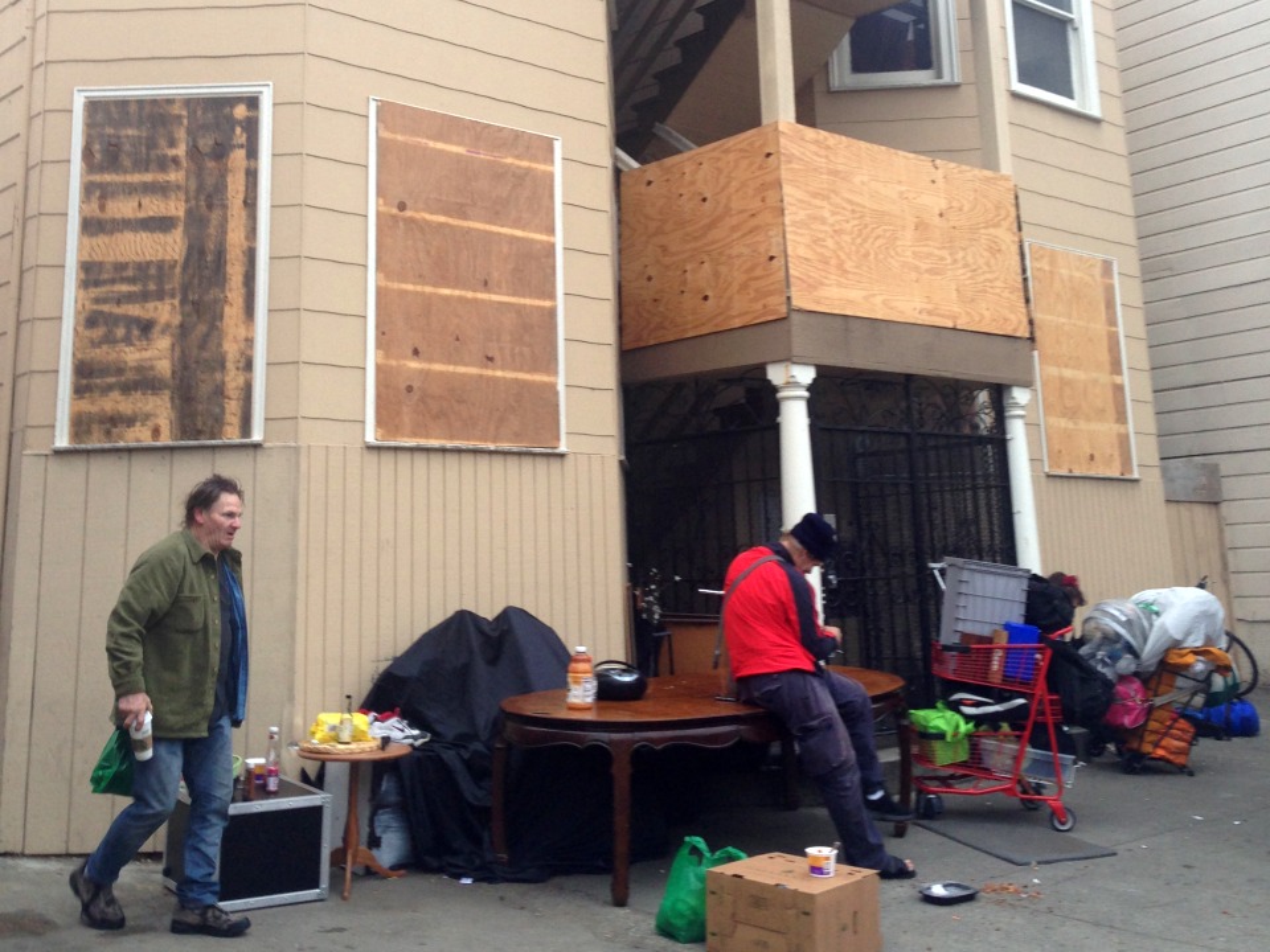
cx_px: 635
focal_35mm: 33
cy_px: 476
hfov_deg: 55.4
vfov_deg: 42.9
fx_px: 1211
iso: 50
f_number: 2.4
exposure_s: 1/60
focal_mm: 4.12
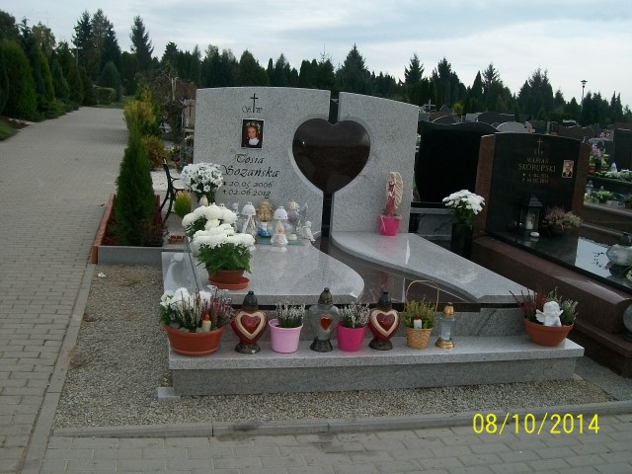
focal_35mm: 36
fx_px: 657
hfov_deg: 51.4
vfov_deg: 39.7
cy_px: 237
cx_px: 316
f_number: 4.8
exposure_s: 1/320
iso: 80
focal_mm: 6
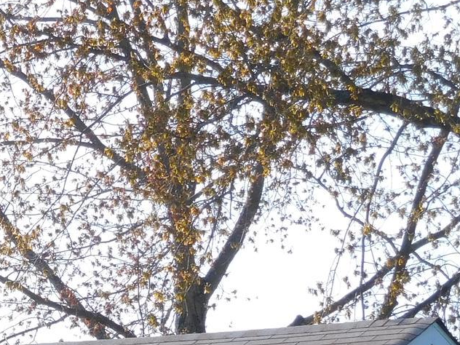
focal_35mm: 324
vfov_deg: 4.6
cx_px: -247
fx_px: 4306
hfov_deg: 6.0
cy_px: 526
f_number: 4.8
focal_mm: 17.8
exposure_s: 1/400
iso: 125
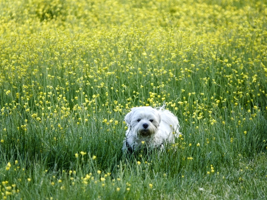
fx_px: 4173
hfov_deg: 3.7
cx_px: 150
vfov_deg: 2.7
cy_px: 100
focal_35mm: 541
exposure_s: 1/640
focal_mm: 183.43
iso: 800
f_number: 4
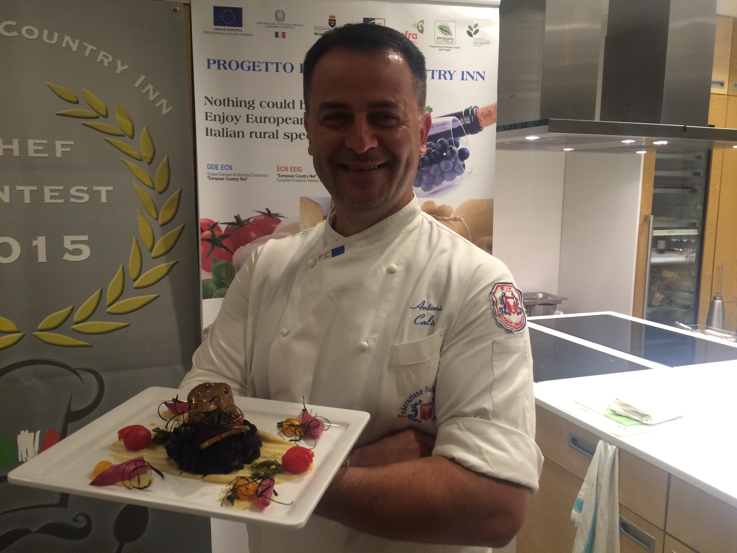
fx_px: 617
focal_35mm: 29
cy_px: 276
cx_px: 368
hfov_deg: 61.7
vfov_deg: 48.2
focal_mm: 4.15
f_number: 2.2
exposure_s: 1/33
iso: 125
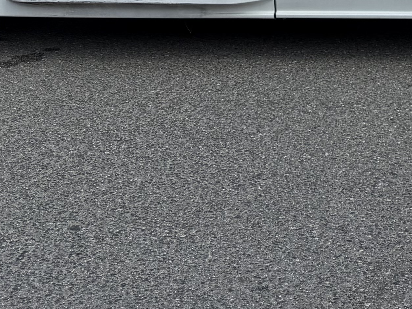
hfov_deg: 17.3
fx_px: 1297
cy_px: -345
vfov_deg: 11.9
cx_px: 486
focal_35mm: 109
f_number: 1.78
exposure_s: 1/5319
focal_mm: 6.76
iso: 80
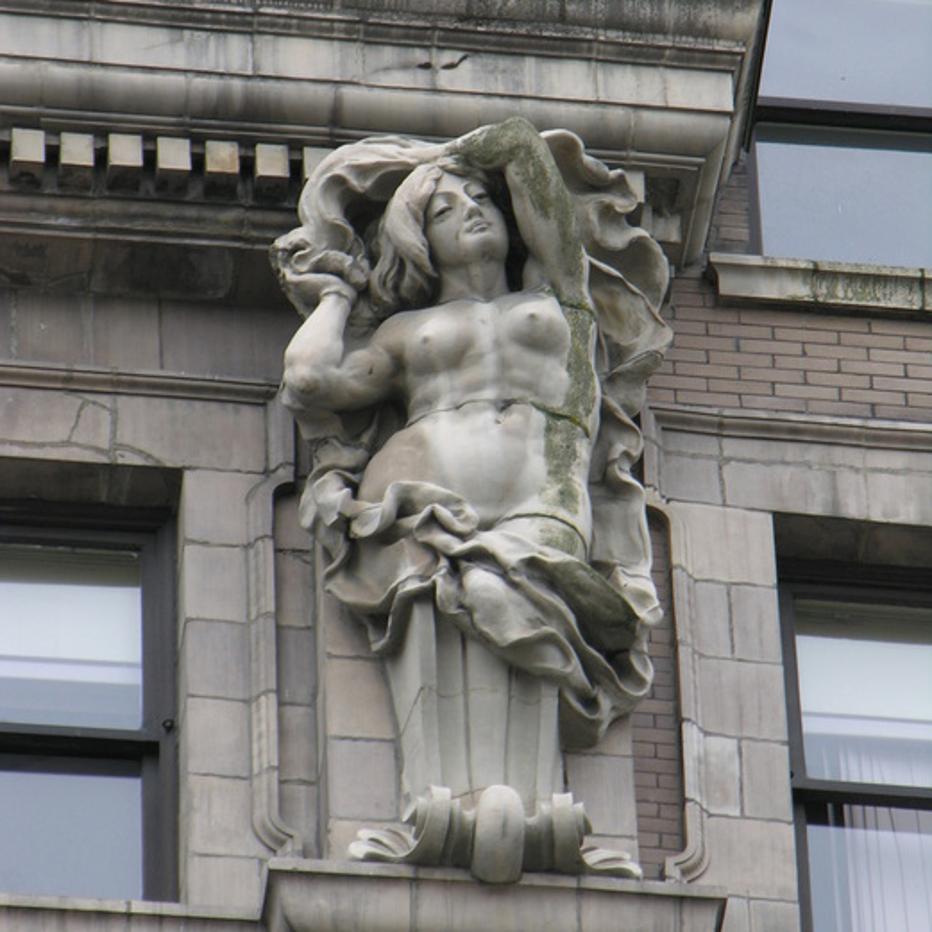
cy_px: 436
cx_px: 464
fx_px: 12672
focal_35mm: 416
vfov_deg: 4.2
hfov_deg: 4.2
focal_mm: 89
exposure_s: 1/105
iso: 50
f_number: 5.2
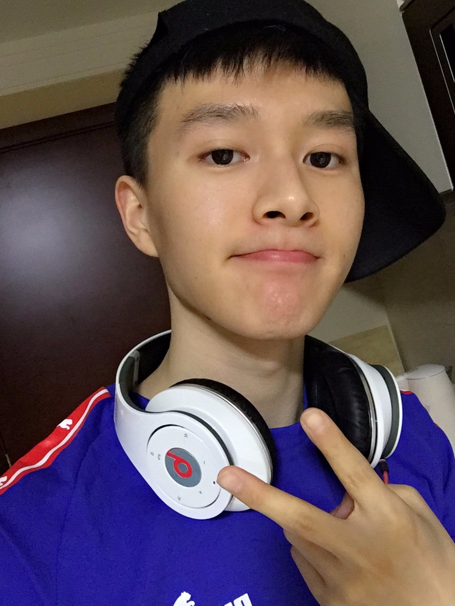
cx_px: 228
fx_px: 543
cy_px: 303
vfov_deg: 58.4
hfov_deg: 45.4
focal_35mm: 31
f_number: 2.2
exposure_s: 1/17
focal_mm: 2.65
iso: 250
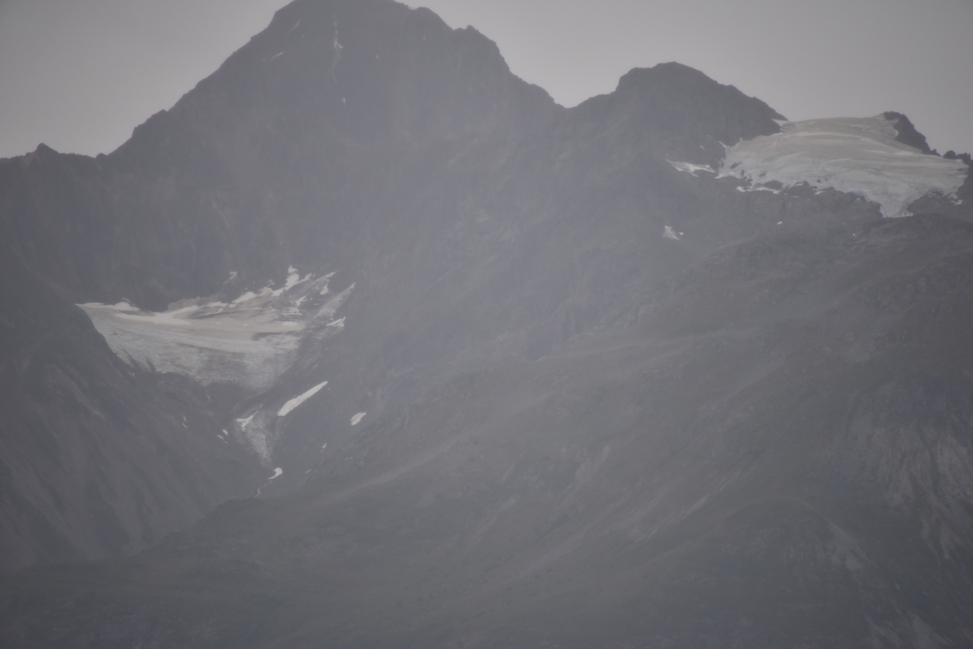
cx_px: 486
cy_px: 324
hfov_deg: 6.9
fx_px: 8110
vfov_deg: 4.6
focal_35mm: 300
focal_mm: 300
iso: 640
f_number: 5.6
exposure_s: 1/640
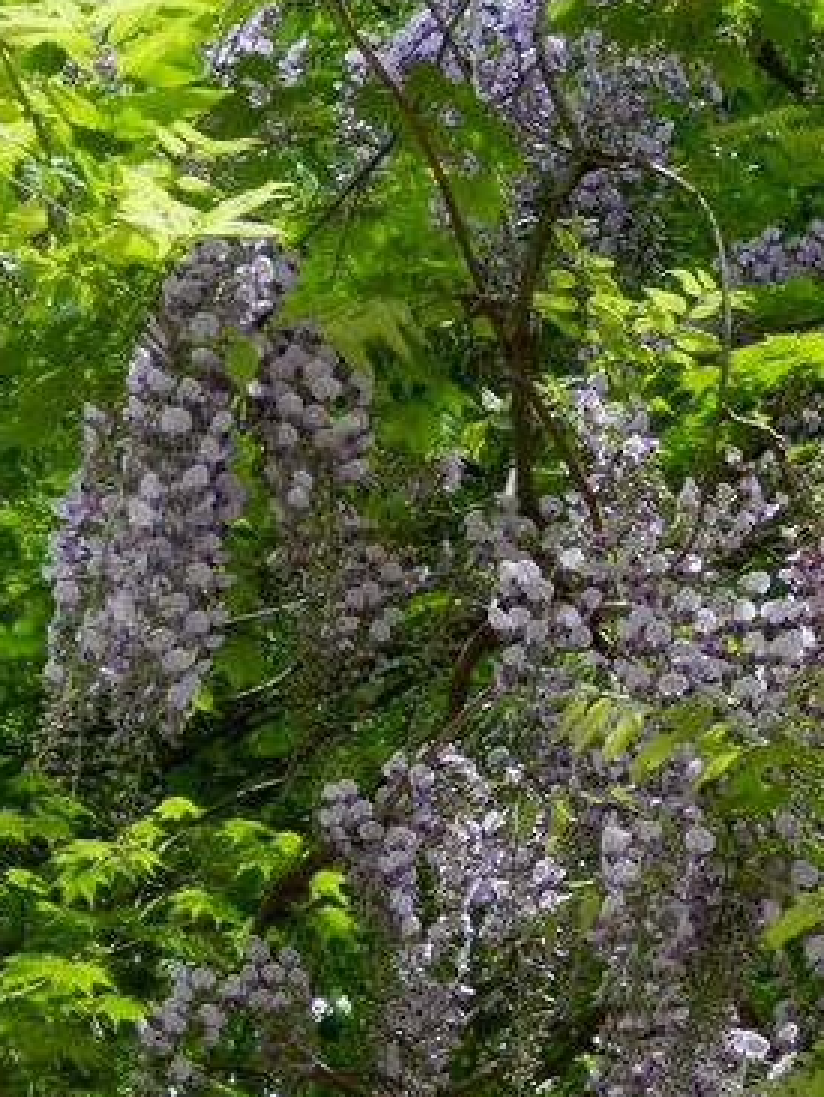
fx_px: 4153
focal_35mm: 131
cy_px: 806
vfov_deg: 15.0
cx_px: 680
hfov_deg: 11.3
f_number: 4.2
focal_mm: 10.8
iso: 80
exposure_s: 1/100
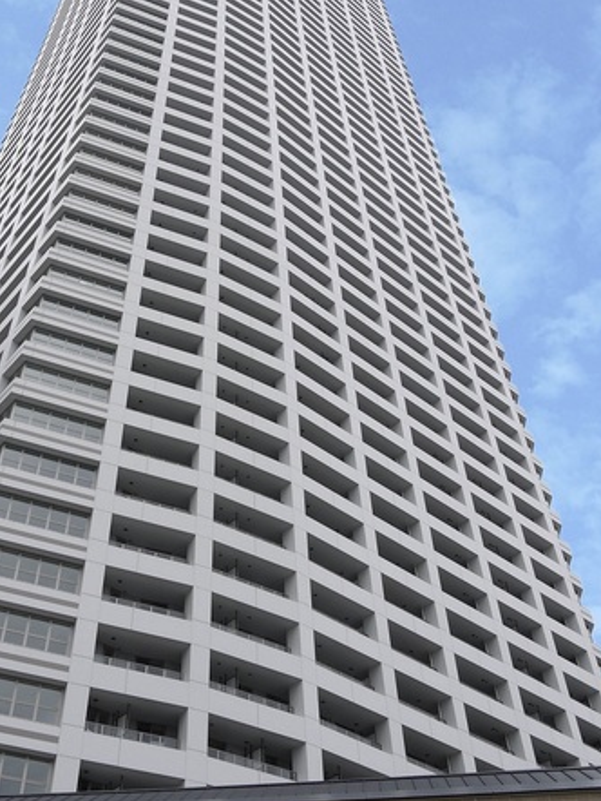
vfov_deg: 48.8
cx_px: 203
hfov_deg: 37.4
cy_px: 337
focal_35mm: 38
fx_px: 879
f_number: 5.6
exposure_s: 1/200
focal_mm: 14
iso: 100
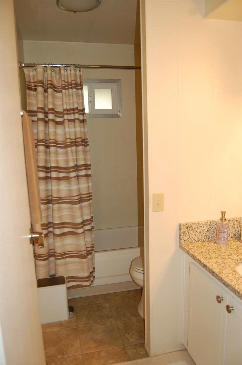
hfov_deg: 47.8
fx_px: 273
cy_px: 182
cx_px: 121
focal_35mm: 27
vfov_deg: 67.5
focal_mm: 18
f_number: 3.5
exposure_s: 1/60
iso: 400
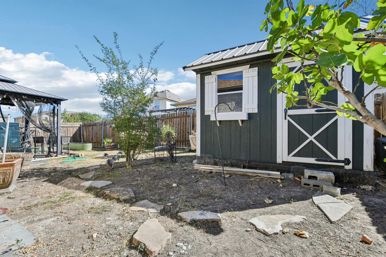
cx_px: 193
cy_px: 128
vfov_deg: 77.3
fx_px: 161
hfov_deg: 100.4
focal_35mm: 15
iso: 400
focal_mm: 10
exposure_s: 1/640
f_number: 8
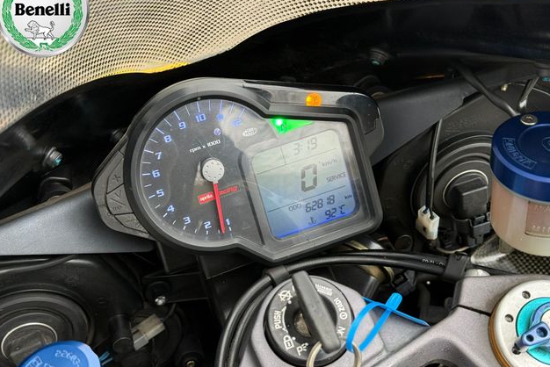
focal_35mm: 51
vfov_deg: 26.5
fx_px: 779
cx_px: 276
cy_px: 170
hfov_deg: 38.9
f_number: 1.78
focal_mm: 6.76
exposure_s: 1/60
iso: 125
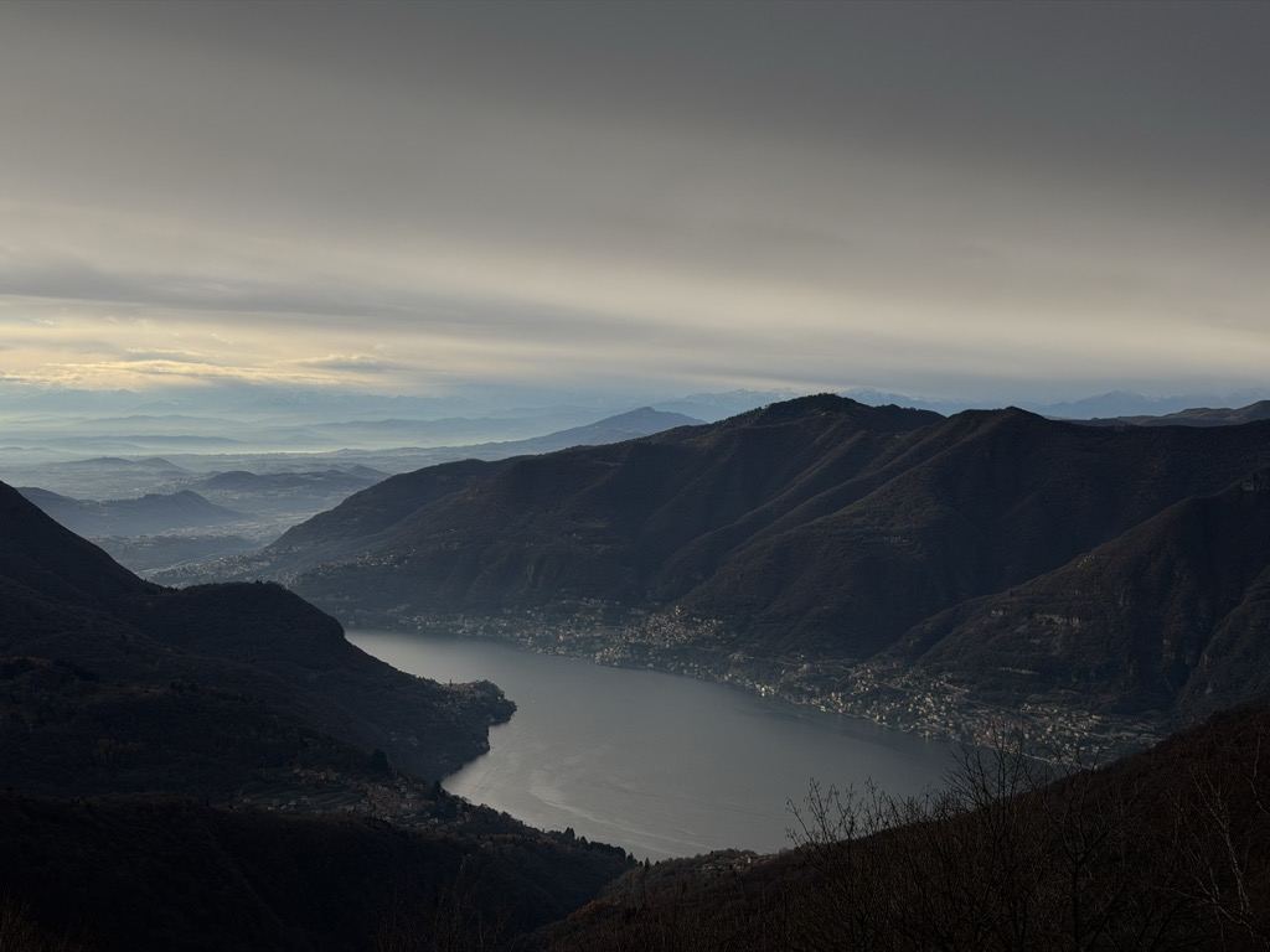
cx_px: 635
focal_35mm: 48
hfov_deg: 39.7
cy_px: 476
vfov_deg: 30.3
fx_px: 1761
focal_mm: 6.76
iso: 64
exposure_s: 1/13333
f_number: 1.78
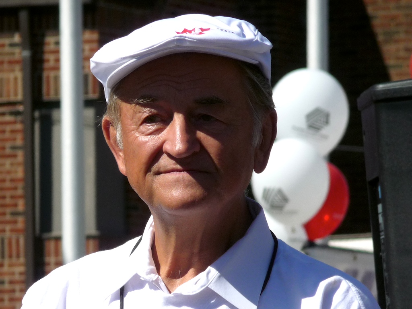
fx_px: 3333
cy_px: 154
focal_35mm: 280
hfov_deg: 7.1
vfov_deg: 5.3
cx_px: 206
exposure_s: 1/800
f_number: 4.9
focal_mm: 47
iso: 100
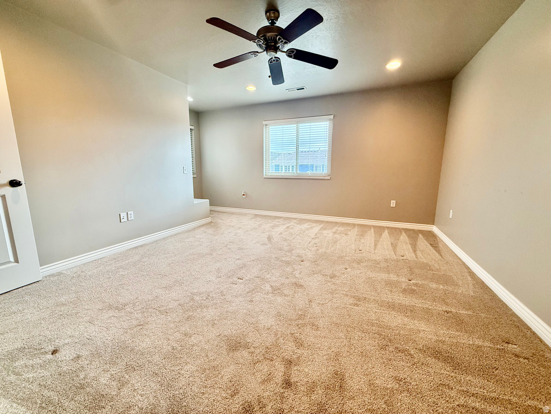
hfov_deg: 102.1
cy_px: 207
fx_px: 223
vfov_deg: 85.7
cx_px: 276
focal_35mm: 14
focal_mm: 2.22
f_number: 2.2
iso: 160
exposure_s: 1/120
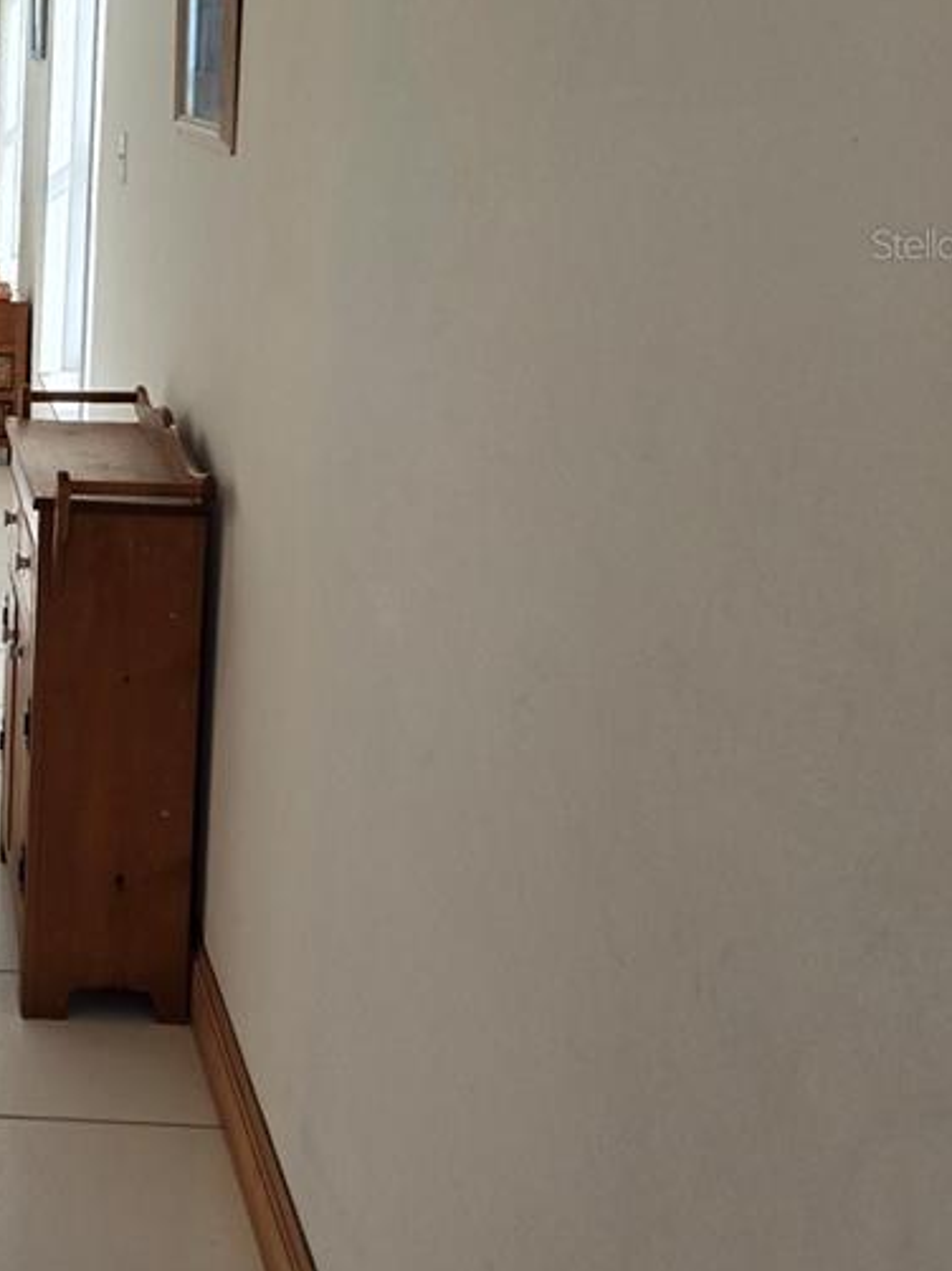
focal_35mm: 55
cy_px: 243
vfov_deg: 33.9
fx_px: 2019
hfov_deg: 24.8
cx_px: -89
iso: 25
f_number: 1.8
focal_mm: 5.4
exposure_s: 1/289
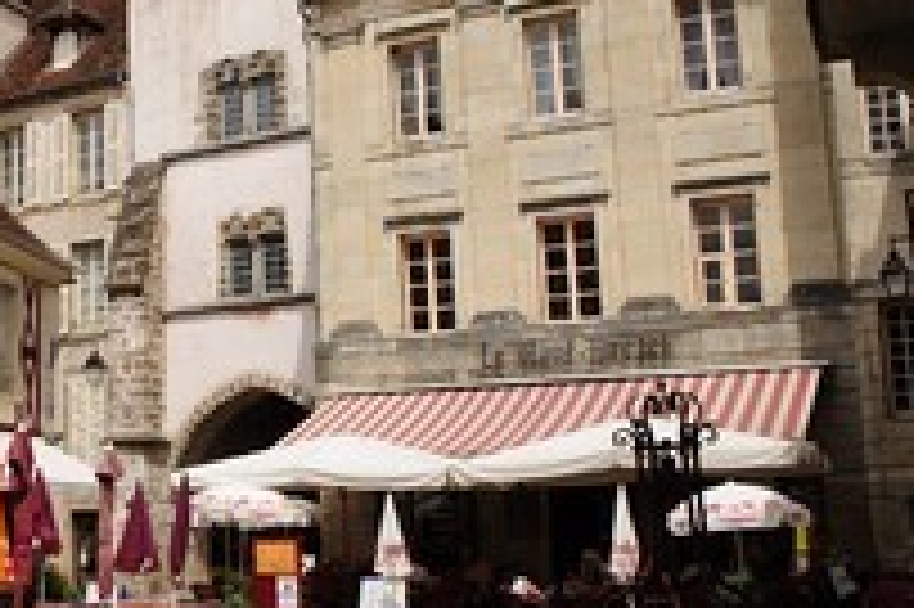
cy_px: 270
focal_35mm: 54
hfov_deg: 34.6
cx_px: 70
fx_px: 1370
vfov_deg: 25.0
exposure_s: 1/160
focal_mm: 26
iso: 200
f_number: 16
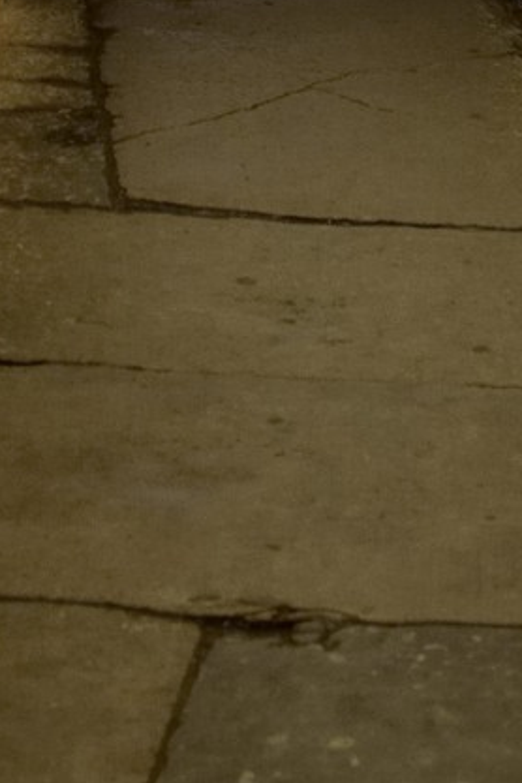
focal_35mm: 138
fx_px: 3001
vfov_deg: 13.2
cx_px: 229
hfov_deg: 9.9
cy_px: -670
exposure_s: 1/15
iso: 1600
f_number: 5.6
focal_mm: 36
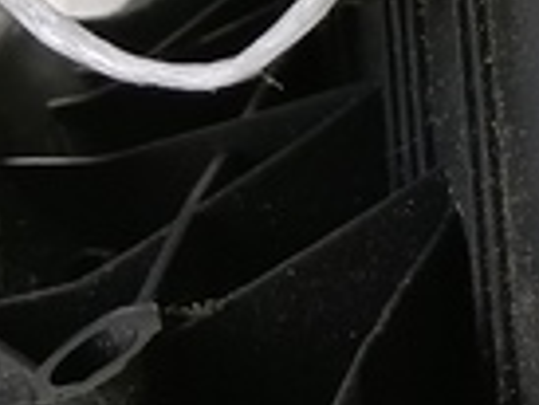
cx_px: 1172
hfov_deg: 10.3
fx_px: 2681
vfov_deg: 8.6
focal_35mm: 172
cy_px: 31
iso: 212
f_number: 1.6
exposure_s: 1/50
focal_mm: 4.11
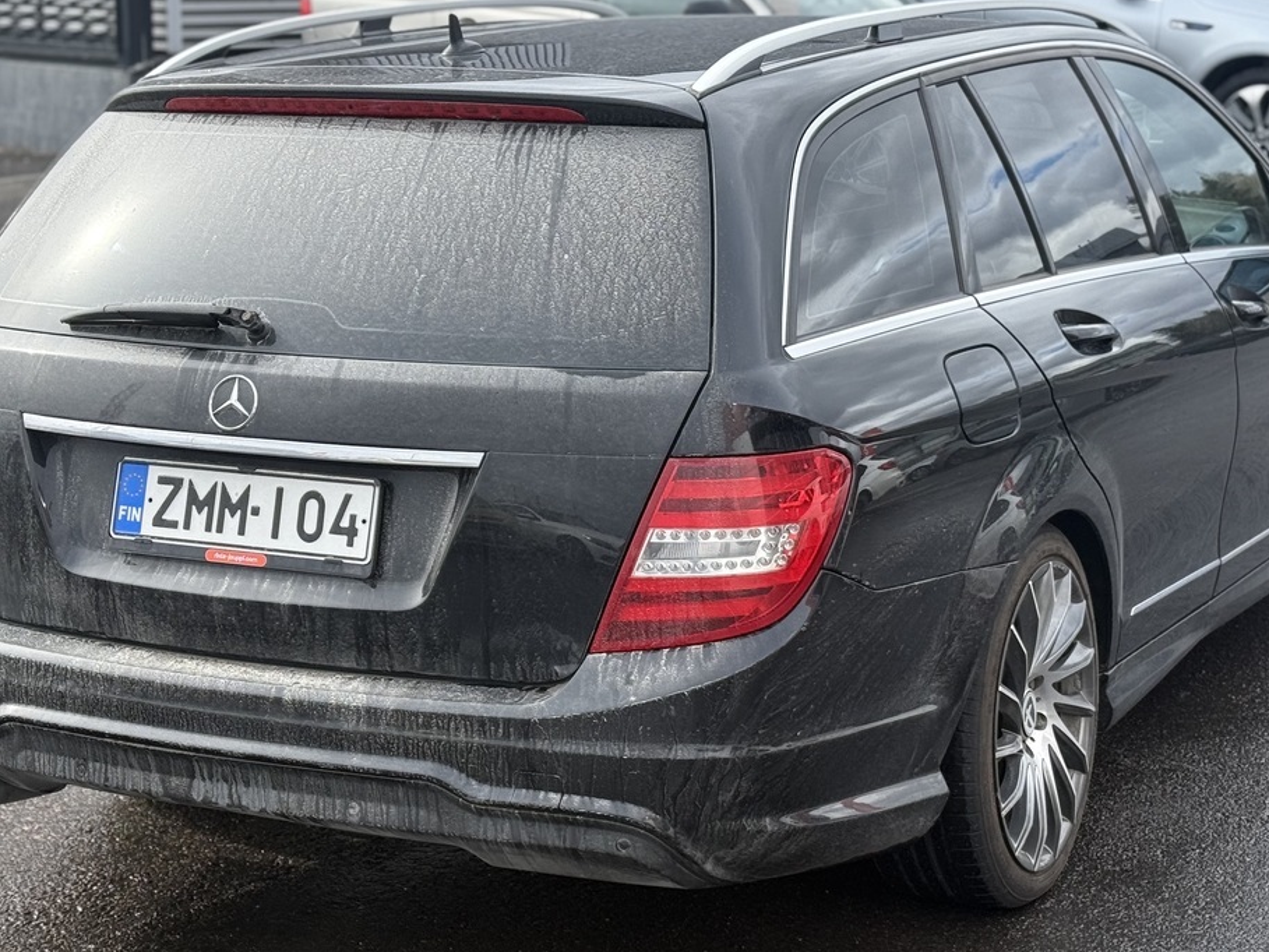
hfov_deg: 25.7
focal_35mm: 76
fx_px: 2786
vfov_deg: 19.4
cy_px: 455
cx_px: 646
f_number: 1.78
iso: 64
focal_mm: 6.76
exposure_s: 1/1242
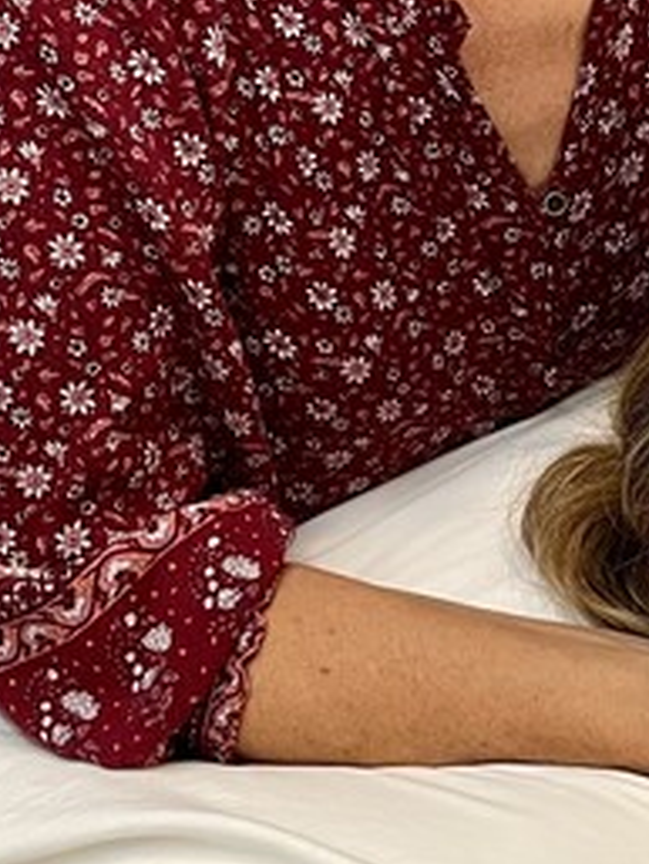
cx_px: 464
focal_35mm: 54
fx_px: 1349
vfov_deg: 33.5
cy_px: 76
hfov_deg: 26.8
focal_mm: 4.2
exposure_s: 1/60
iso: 200
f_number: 1.6
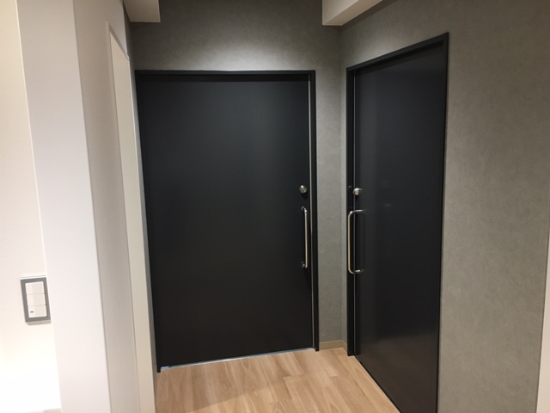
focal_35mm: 29
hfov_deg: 61.7
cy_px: 206
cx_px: 275
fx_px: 461
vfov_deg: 48.2
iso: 125
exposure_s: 1/30
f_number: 2.2
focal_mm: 4.15
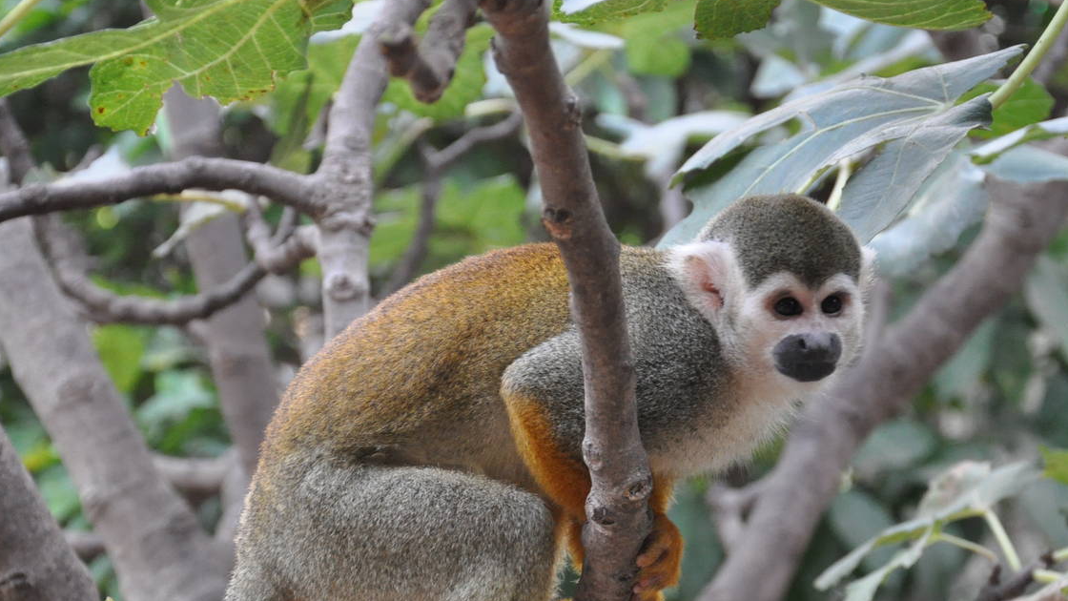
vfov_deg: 8.7
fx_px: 3936
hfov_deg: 15.4
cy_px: 447
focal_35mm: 139
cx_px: 606
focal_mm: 62
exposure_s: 1/100
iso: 1600
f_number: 5.3
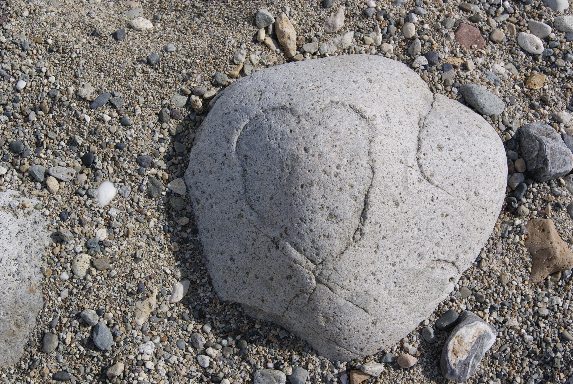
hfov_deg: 33.4
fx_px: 956
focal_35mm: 60
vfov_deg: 22.7
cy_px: 192
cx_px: 286
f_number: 10
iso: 100
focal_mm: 40
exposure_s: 1/250
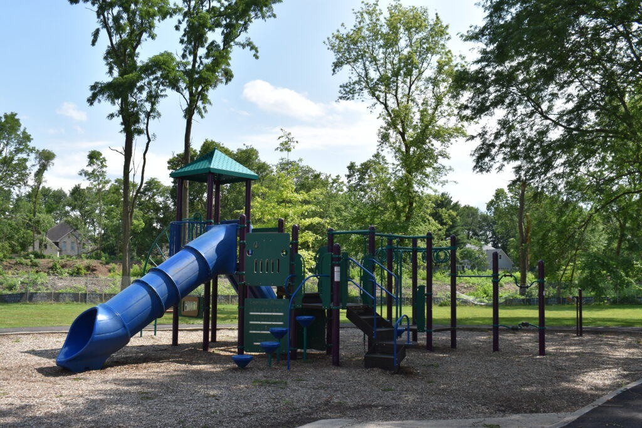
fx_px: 642
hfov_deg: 53.1
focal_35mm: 36
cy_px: 214
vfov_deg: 36.9
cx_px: 321
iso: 200
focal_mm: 24
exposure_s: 1/320
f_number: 9
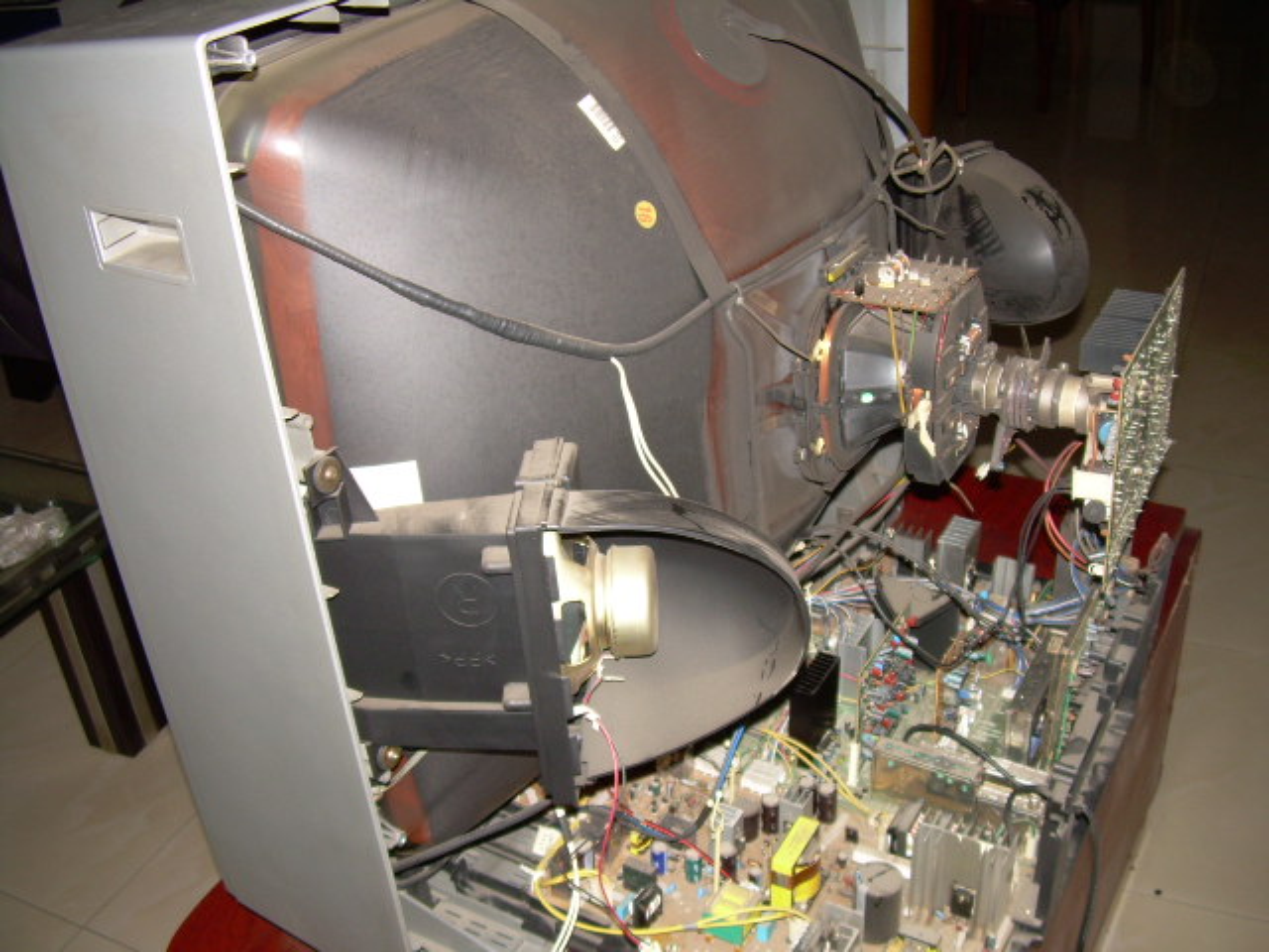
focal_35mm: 38
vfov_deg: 37.7
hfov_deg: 49.0
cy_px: 476
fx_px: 1393
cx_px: 634
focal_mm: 6.3
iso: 84
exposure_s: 1/60
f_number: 2.8
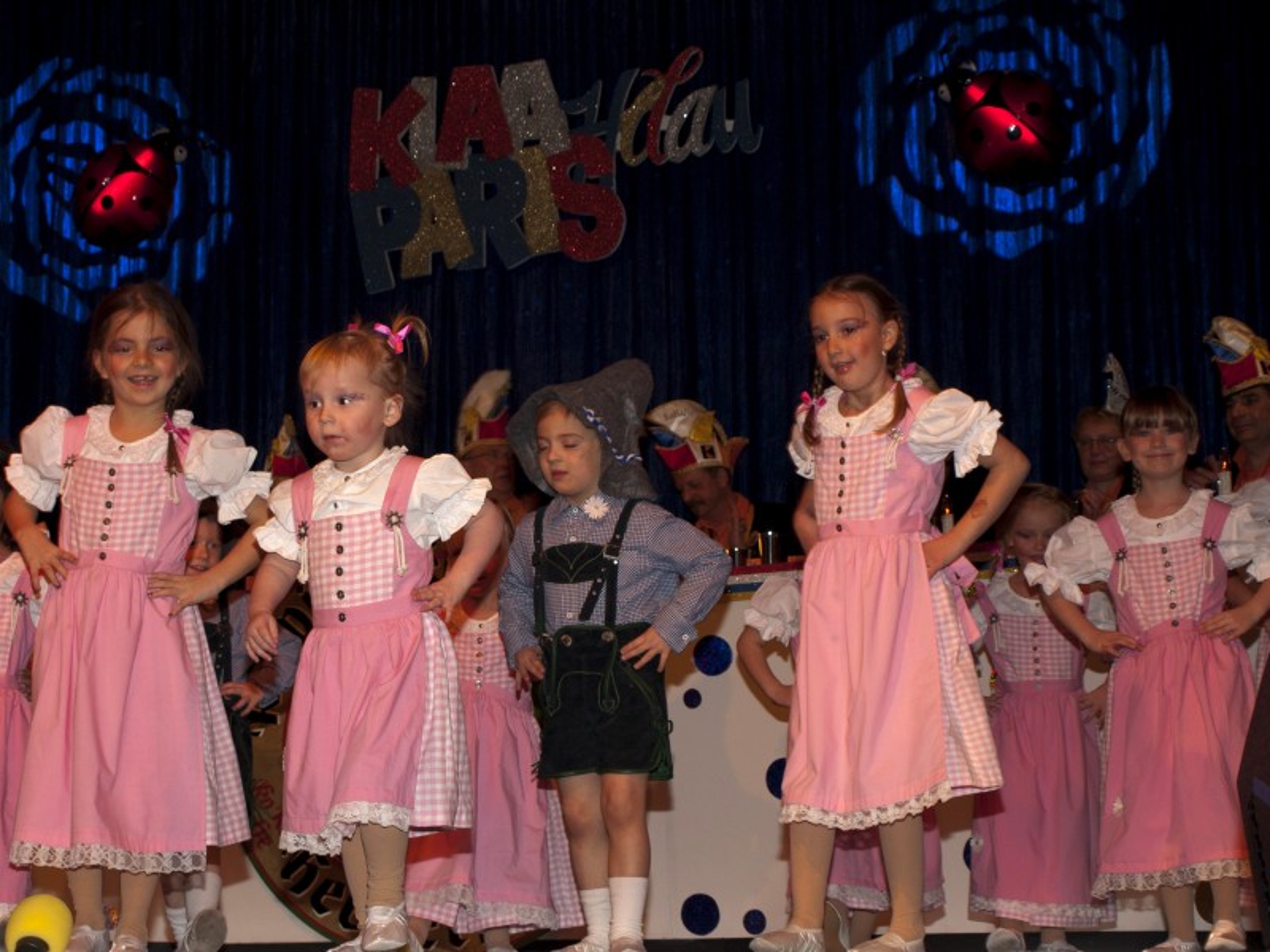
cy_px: 476
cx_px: 635
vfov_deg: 26.1
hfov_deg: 34.3
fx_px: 2055
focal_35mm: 56
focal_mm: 28
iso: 100
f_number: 5
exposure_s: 1/50
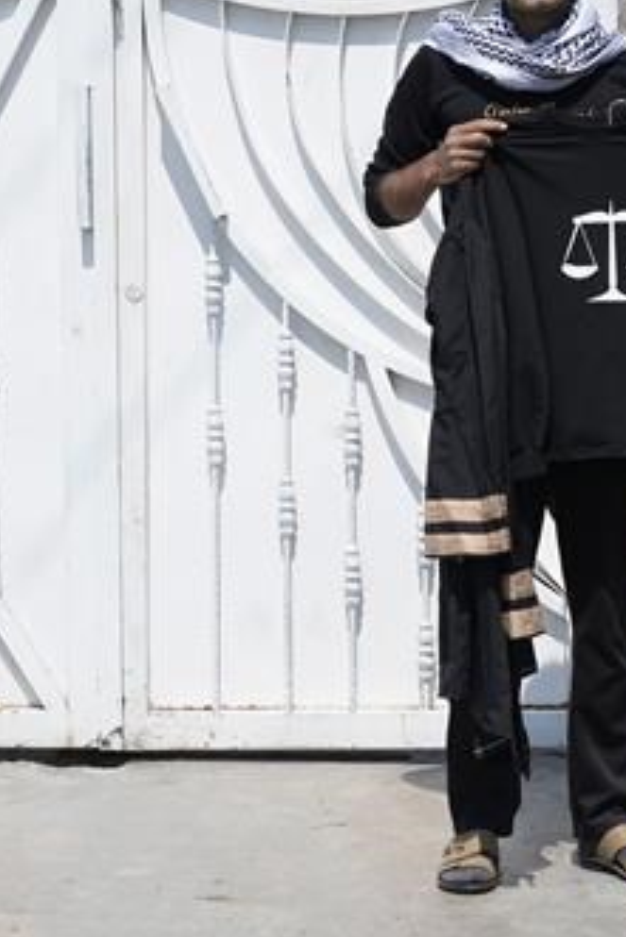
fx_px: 2658
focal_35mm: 102
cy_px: 330
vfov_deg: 20.0
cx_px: 728
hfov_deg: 13.1
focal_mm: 35
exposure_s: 1/800
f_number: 5
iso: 100
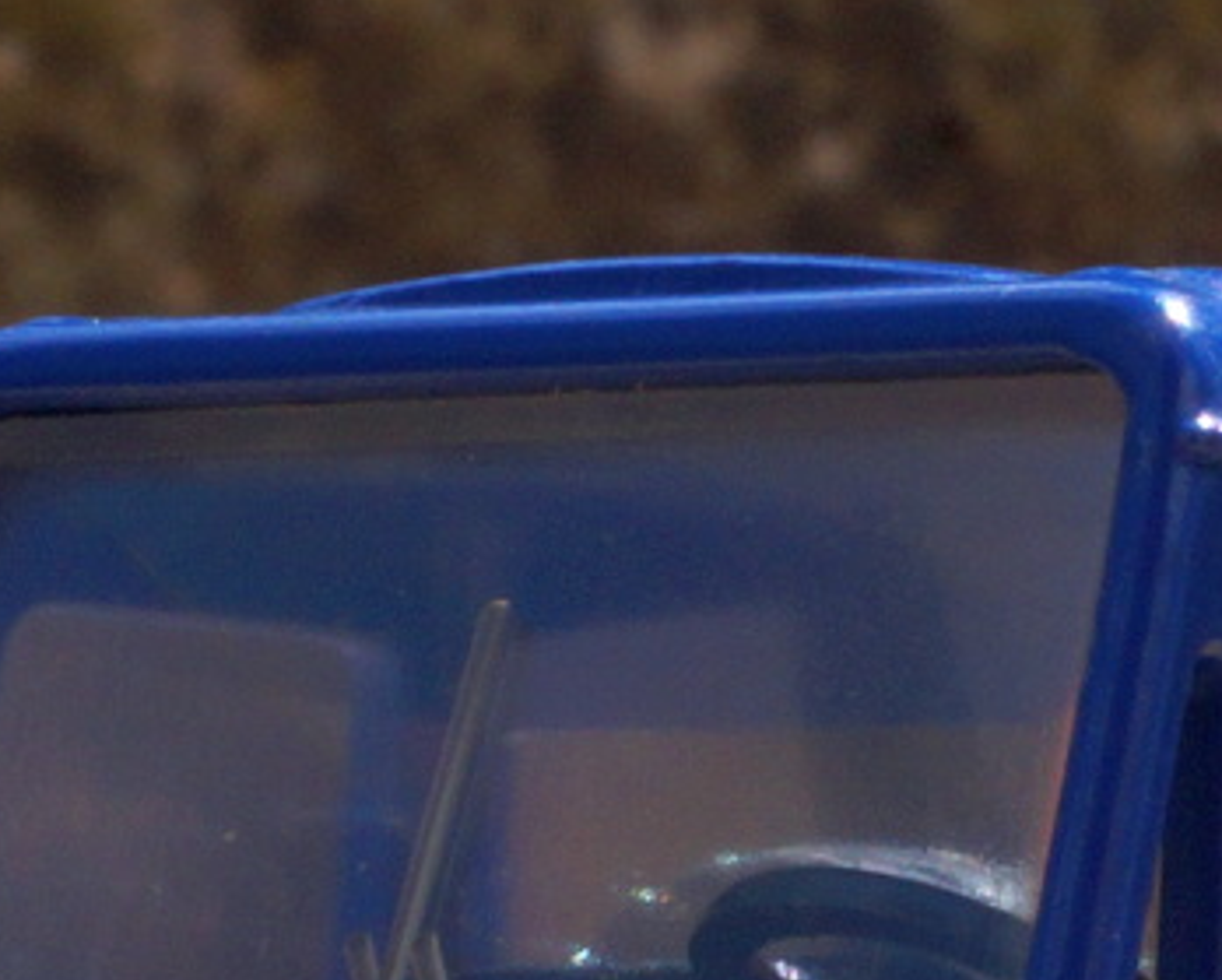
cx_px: 1039
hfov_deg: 6.8
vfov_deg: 5.4
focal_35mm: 283
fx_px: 10233
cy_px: 1284
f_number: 25
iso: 250
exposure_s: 1/60
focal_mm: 35
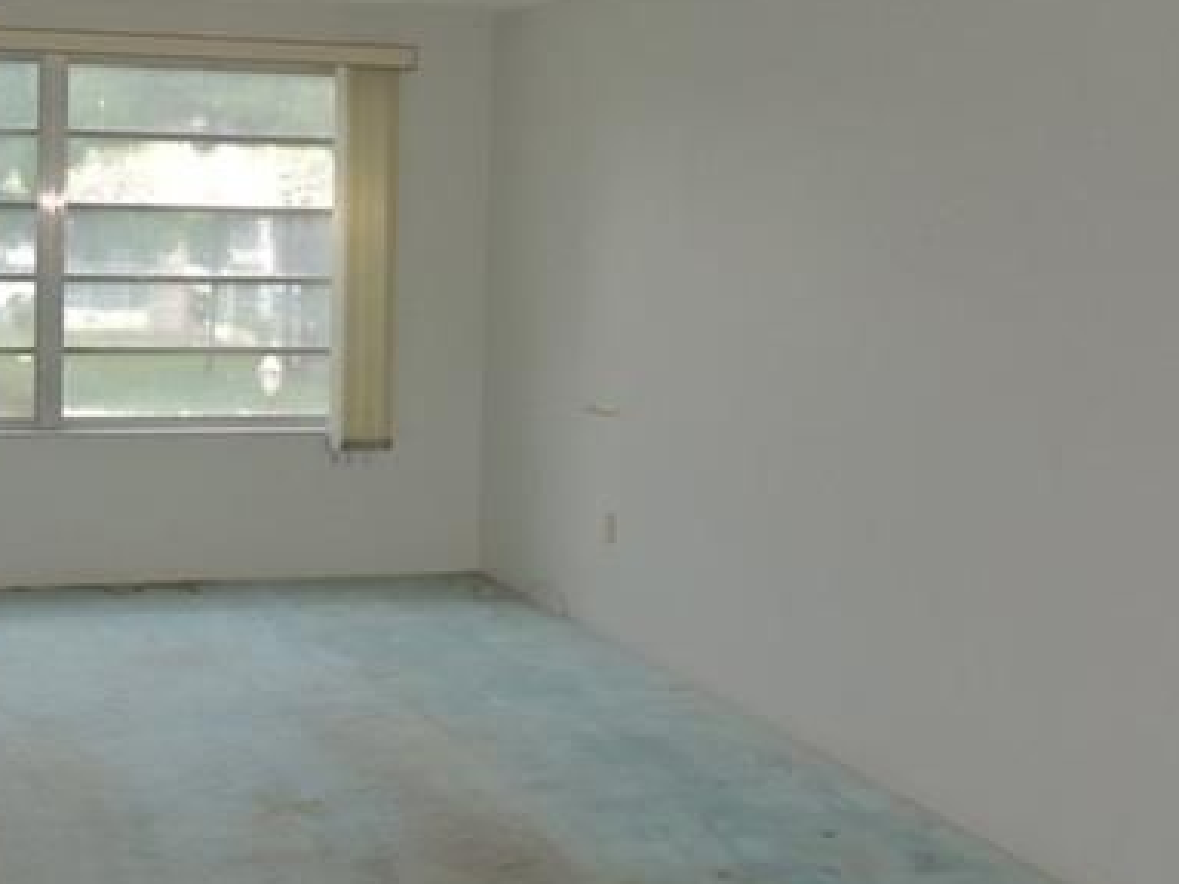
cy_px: 310
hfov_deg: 37.0
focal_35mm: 50
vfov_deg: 29.0
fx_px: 1703
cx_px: 252
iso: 200
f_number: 3
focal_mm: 4.3
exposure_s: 1/40
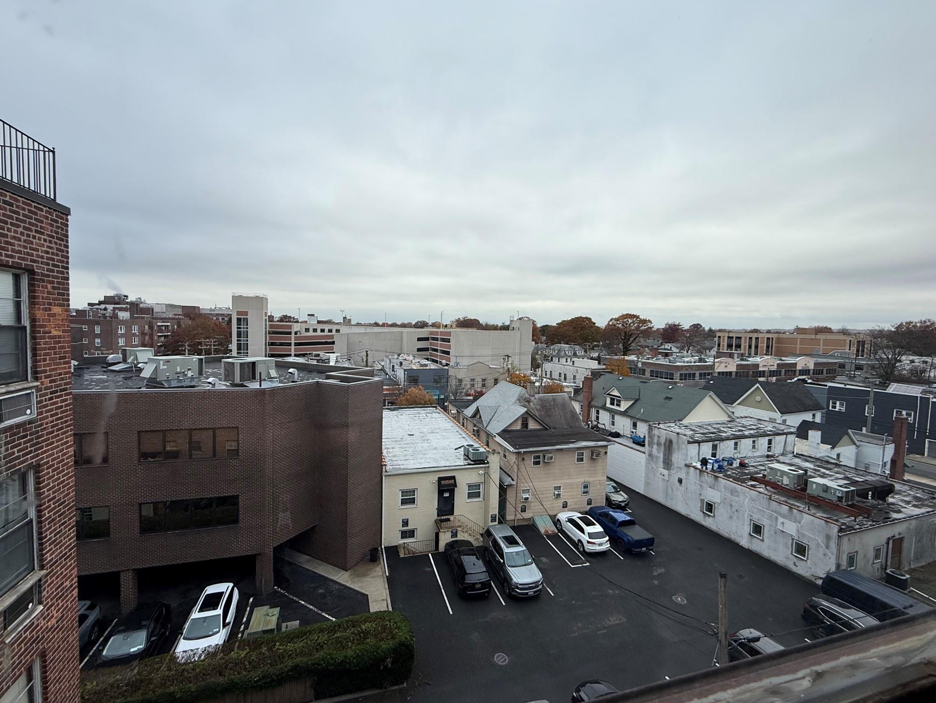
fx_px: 406
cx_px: 459
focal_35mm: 15
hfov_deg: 98.2
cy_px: 348
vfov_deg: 81.8
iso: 50
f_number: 2.2
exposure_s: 1/760
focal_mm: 2.22
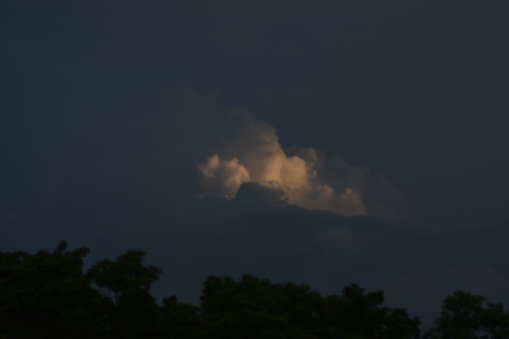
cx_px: 254
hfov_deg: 13.7
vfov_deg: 9.1
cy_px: 170
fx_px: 2121
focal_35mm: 150
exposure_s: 1/200
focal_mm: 100
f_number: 9
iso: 100
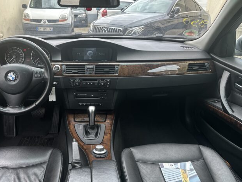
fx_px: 217
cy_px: 86
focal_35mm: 31
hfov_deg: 57.9
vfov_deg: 45.5
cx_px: 97
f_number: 1.78
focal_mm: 6.86
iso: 64
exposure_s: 1/141
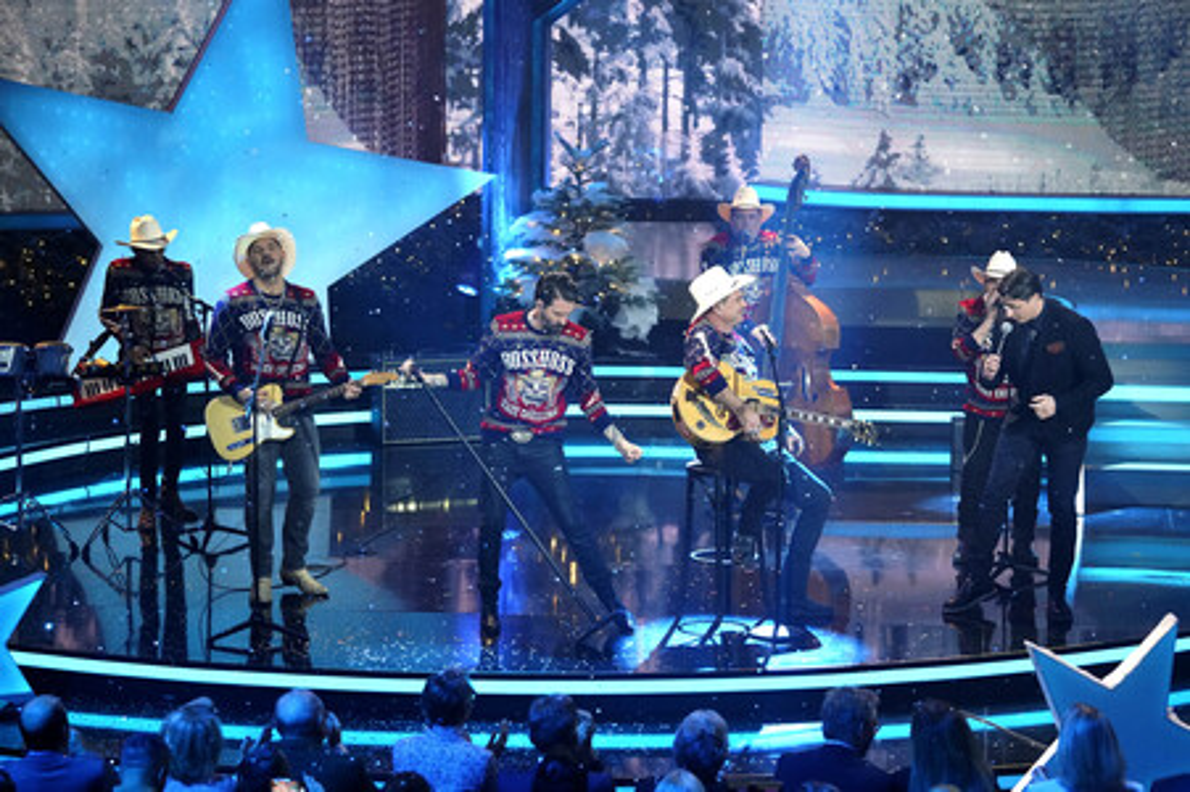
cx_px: 595
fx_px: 3997
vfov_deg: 11.3
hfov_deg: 16.9
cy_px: 396
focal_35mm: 121
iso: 8000
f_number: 4
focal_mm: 121
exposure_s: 1/320
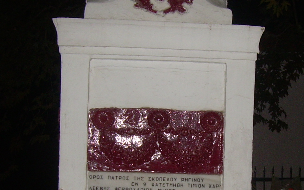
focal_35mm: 77
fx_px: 638
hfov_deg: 26.6
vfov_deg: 16.9
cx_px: 213
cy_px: 137
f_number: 2.8
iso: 100
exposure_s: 1/60
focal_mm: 6.3
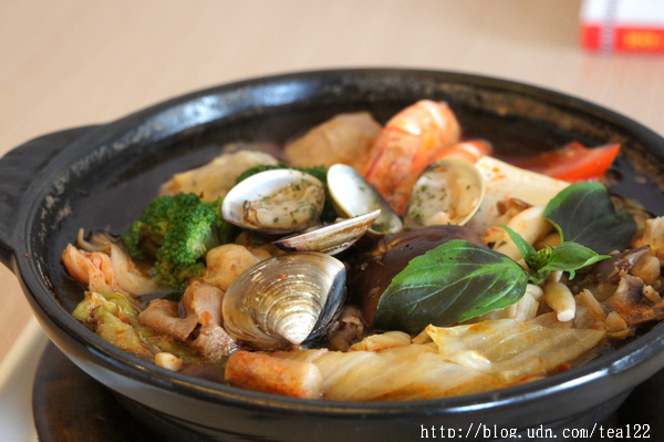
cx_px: 332
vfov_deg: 13.2
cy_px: 221
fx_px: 1907
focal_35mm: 104
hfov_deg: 19.7
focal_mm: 69
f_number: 5.6
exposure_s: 1/80
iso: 1600
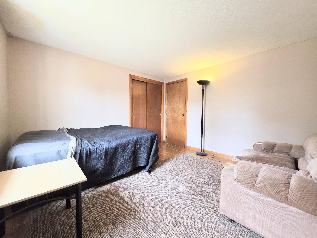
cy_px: 119
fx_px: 119
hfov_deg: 106.2
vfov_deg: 89.9
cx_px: 158
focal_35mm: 13
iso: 200
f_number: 1.9
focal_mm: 2.2
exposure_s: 1/60
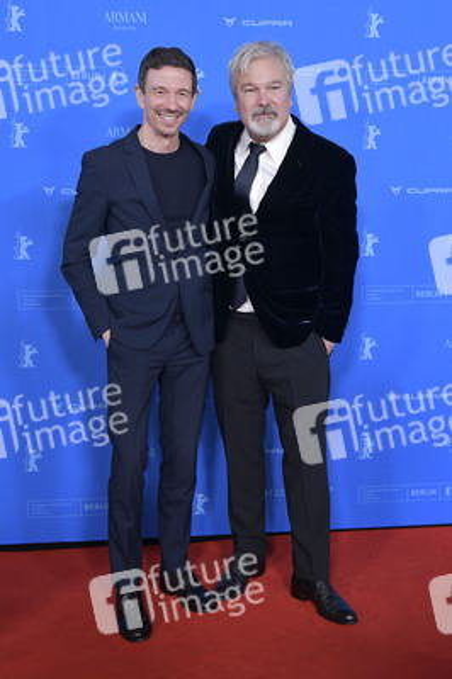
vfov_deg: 43.6
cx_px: 226
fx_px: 849
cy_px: 340
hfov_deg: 29.8
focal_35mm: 45
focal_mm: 45
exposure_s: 1/250
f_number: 5.6
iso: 2000
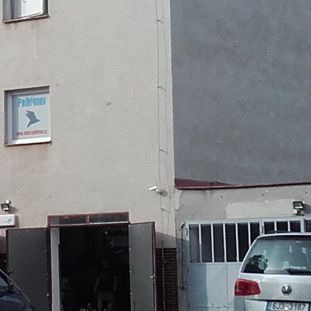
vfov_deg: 12.0
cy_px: 137
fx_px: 1474
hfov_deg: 11.8
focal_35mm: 145
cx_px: -72
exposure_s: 1/762
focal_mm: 3.31
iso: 50
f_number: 2.2
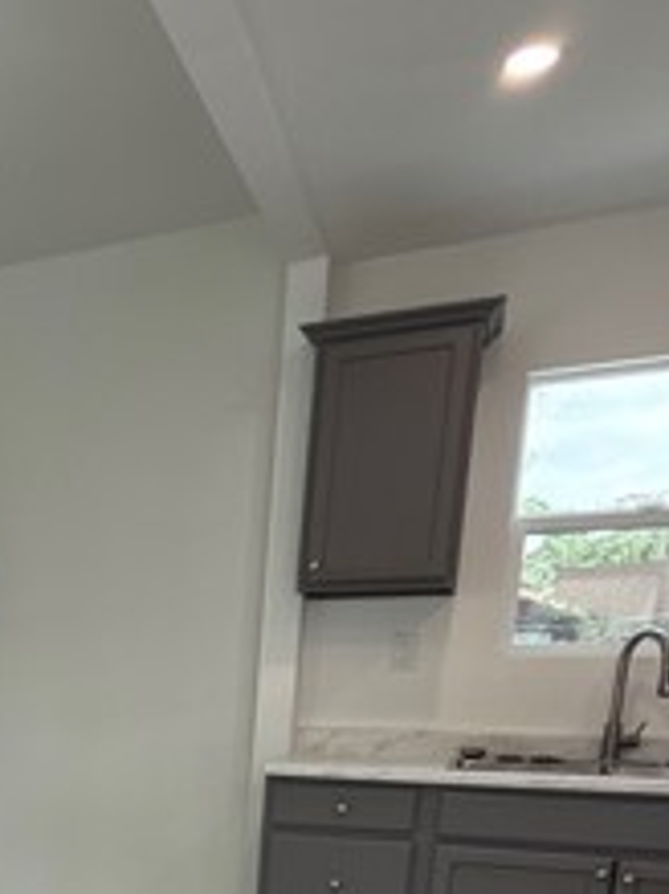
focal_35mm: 41
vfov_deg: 40.5
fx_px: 1058
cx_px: -126
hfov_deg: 30.1
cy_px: 882
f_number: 2.2
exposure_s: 1/99
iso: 64
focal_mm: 2.22
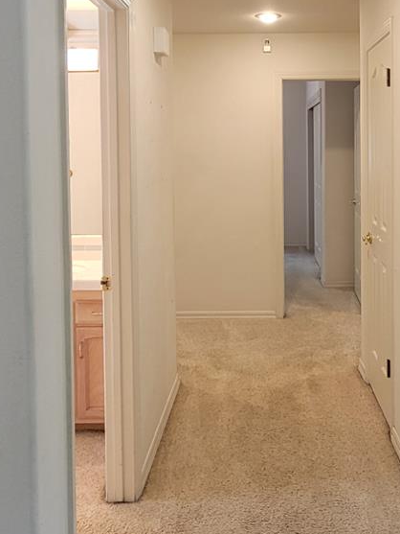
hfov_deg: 40.2
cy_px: 163
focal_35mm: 35
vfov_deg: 51.3
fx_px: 539
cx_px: 270
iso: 250
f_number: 2.2
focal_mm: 2.2
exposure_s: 1/60
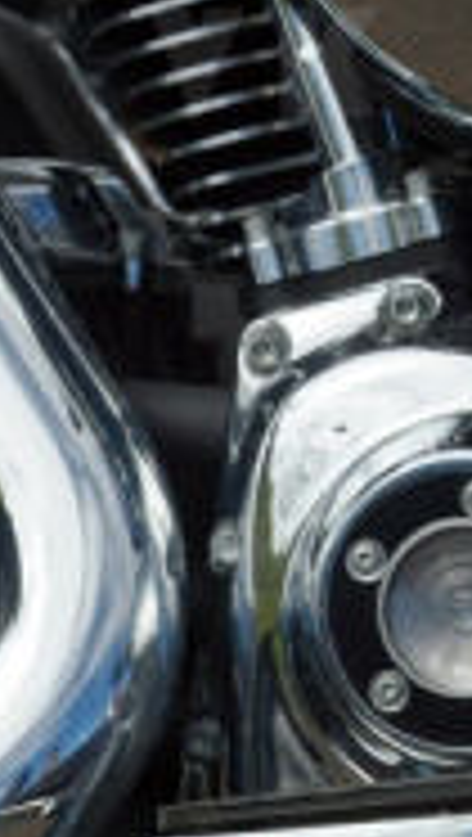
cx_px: 879
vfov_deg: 2.4
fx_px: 19653
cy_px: -346
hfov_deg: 1.4
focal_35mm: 886
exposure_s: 1/250
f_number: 8
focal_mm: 175
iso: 100
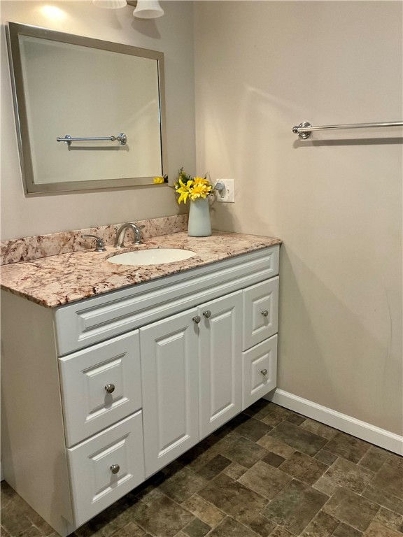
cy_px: 268
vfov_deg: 61.7
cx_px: 202
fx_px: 450
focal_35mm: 29
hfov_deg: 48.2
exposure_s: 1/60
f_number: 1.8
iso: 125
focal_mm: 3
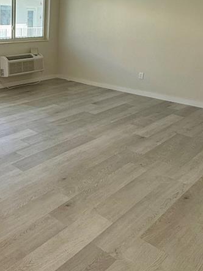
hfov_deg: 34.4
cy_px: 72
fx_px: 297
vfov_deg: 47.4
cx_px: 1
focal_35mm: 38
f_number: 2.2
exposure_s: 1/144
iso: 64
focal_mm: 2.22
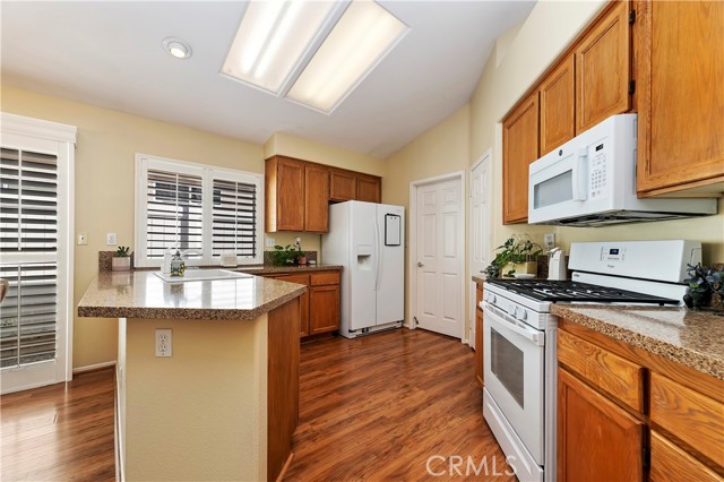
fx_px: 281
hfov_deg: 104.3
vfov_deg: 81.1
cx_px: 362
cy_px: 241
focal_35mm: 14
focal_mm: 14
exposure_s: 1/15
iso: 500
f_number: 10
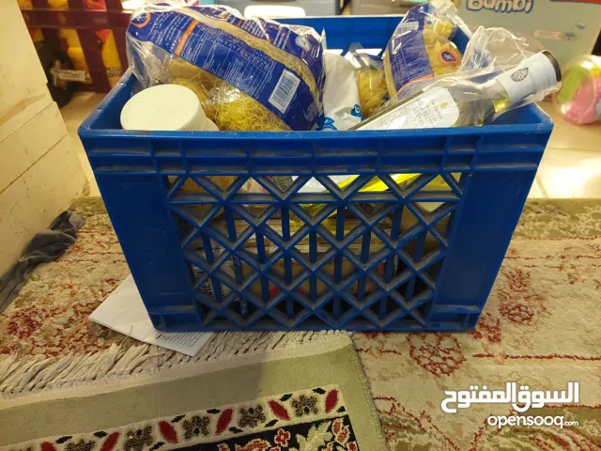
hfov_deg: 69.4
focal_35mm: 25
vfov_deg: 54.9
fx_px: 434
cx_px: 300
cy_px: 226
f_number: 1.8
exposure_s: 1/24
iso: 500
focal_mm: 5.23
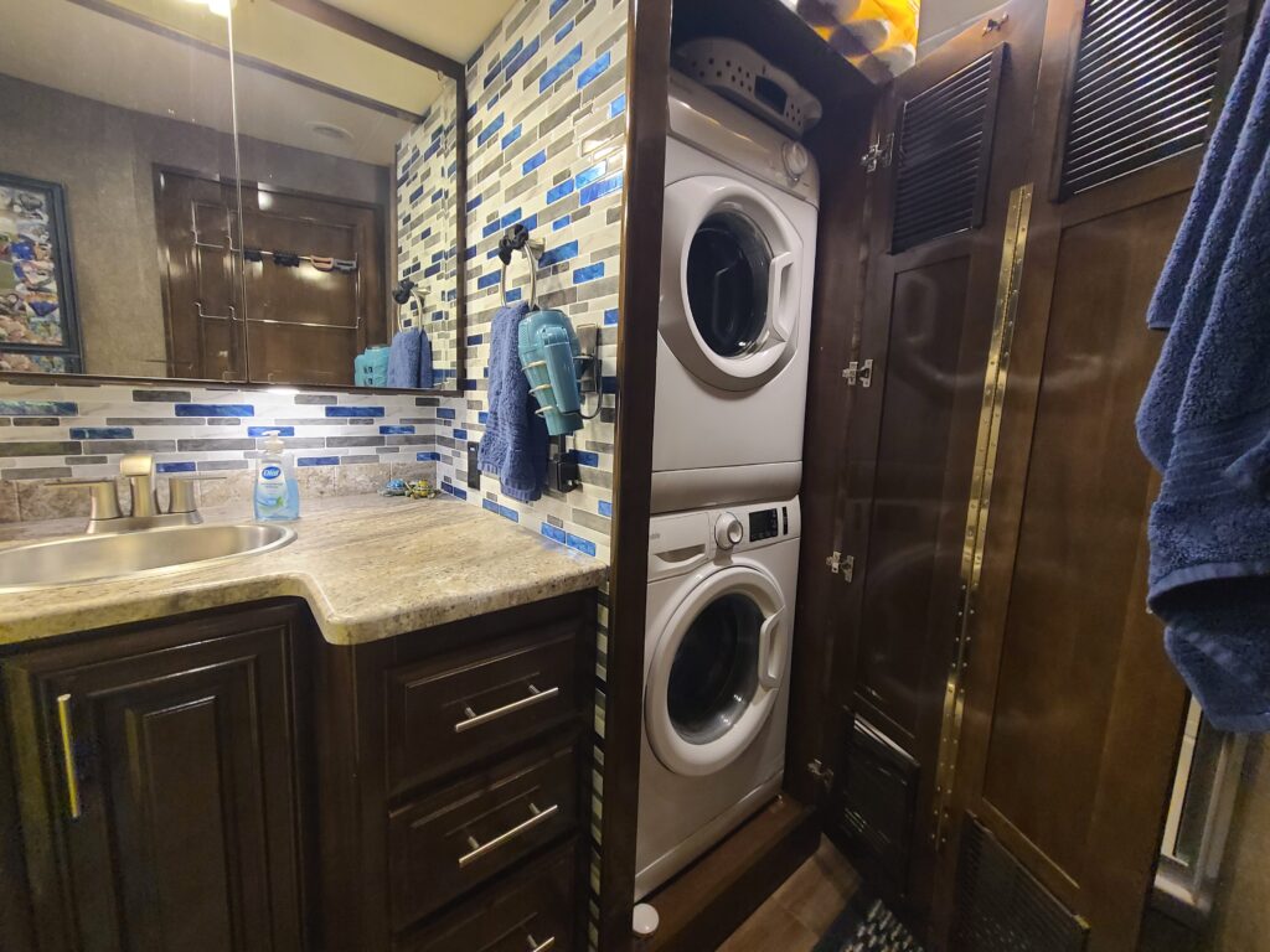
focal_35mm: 13
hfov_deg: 106.2
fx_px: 477
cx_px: 635
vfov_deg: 89.9
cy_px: 476
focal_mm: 2.2
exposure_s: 1/30
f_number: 2.2
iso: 500
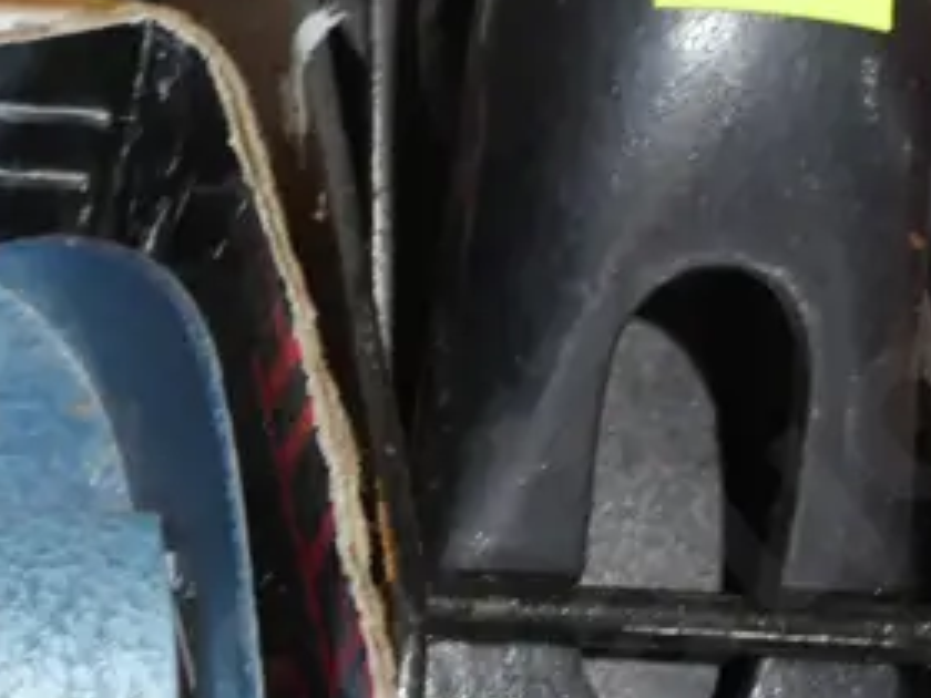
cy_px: 504
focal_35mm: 183
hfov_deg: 10.8
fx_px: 4922
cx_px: 808
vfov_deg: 8.1
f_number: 5.3
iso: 640
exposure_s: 1/60
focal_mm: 25
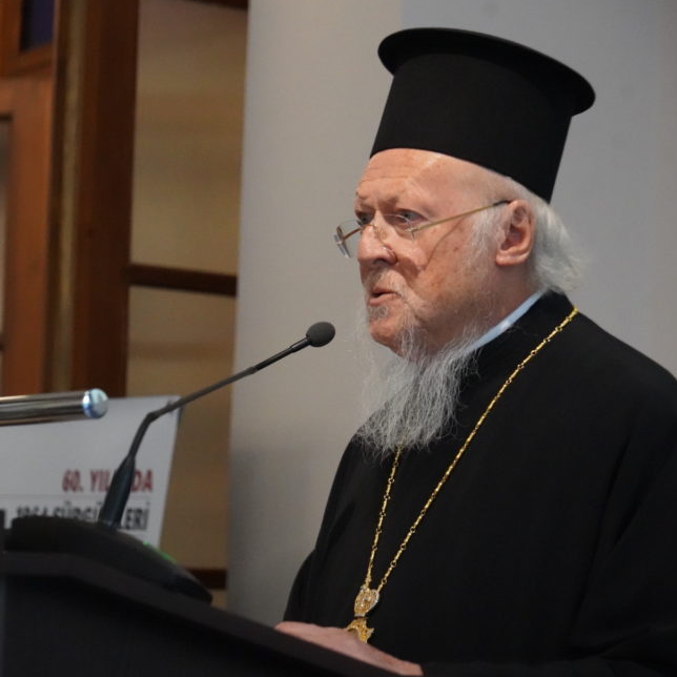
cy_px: 331
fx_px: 3142
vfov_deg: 12.3
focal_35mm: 142
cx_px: 261
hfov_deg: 12.3
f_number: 5.6
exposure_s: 1/640
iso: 20000
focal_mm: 105
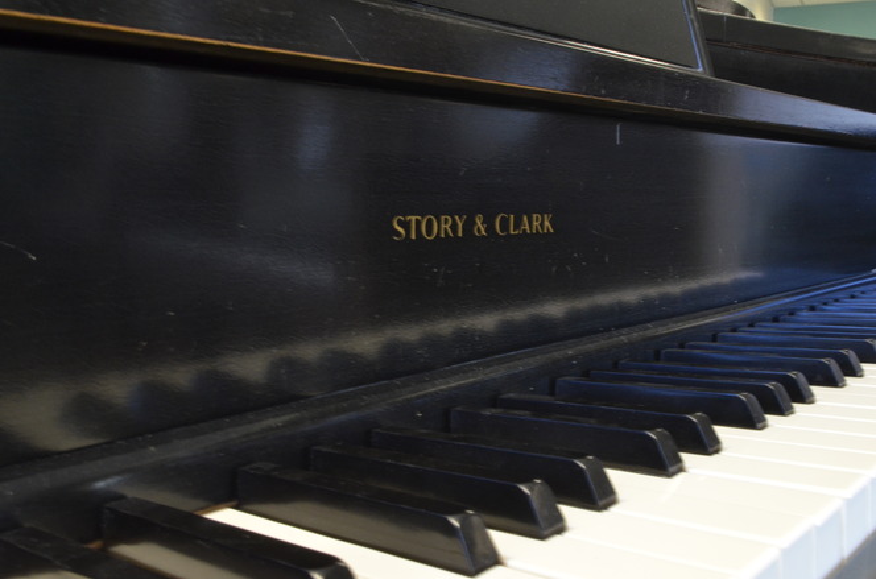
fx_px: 874
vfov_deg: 36.7
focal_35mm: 36
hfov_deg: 53.3
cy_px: 290
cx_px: 438
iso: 1400
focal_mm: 24
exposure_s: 1/4
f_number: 20
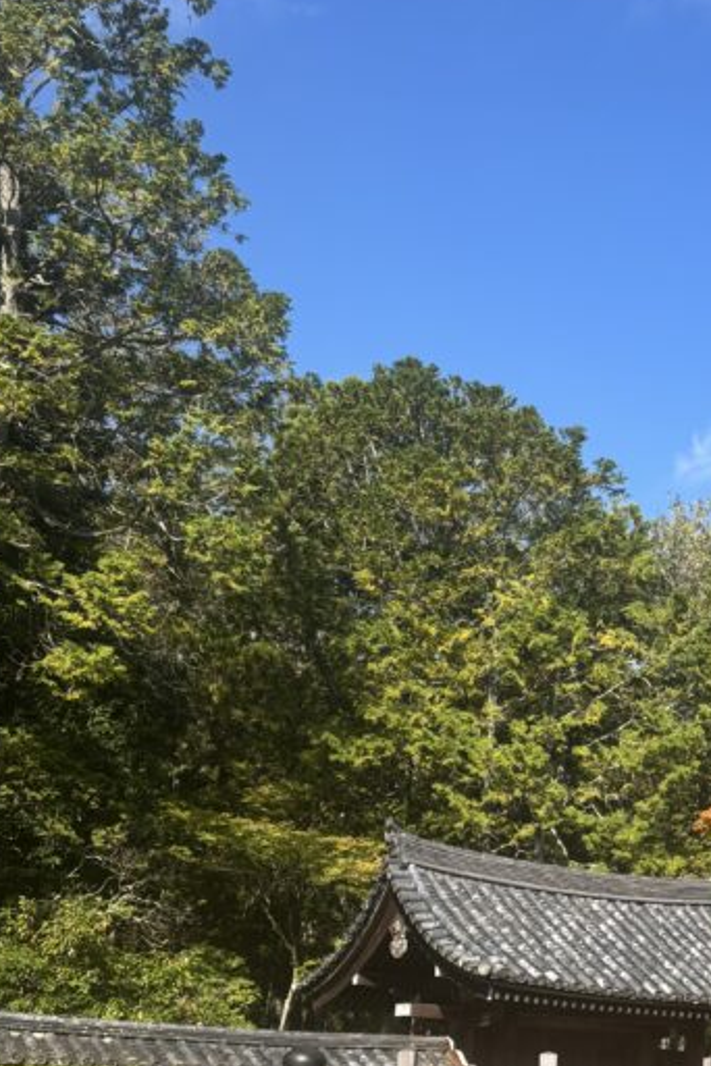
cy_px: 833
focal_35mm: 54
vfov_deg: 35.8
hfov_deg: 24.2
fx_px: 1600
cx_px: 667
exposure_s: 1/1667
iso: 50
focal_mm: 5.96
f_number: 1.6
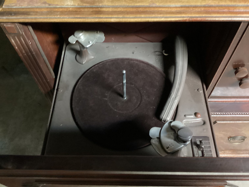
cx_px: 124
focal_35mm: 31
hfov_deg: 58.3
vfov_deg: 45.4
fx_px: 223
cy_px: 94
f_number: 2.4
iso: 640
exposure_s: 1/15
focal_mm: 3.3
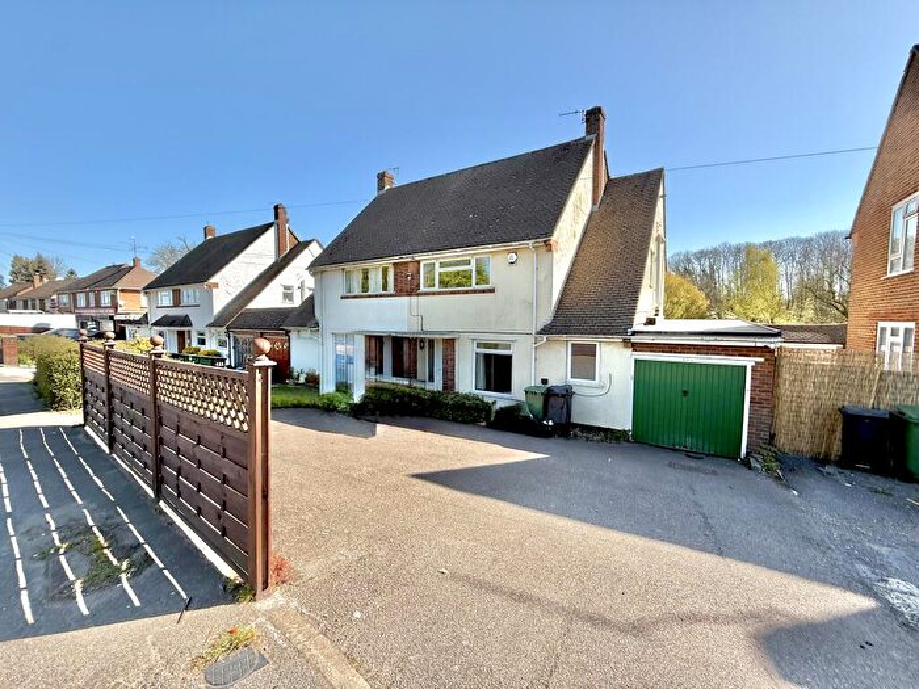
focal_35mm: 14
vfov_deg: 85.7
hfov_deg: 102.1
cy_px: 344
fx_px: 372
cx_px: 460
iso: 64
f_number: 2.2
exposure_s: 1/841
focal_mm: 2.22
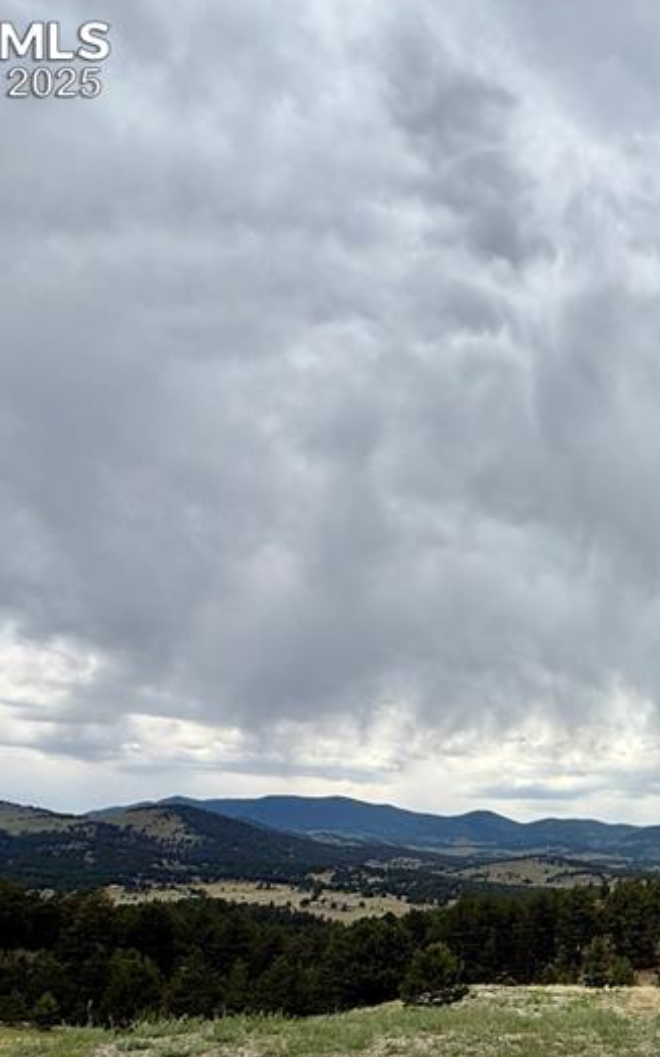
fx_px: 836
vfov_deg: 61.9
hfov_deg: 36.1
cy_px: 759
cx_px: 739
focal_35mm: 29
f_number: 2.2
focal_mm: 2.22
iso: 50
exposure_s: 1/2024
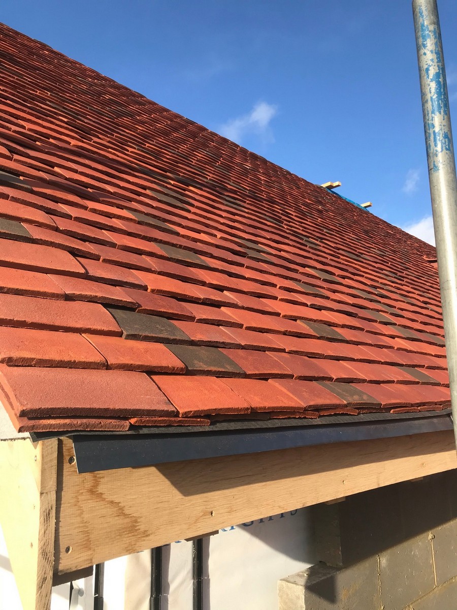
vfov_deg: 63.4
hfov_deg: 49.7
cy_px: 305
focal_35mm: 28
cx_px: 228
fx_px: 493
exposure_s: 1/997
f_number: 1.8
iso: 20
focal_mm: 3.99
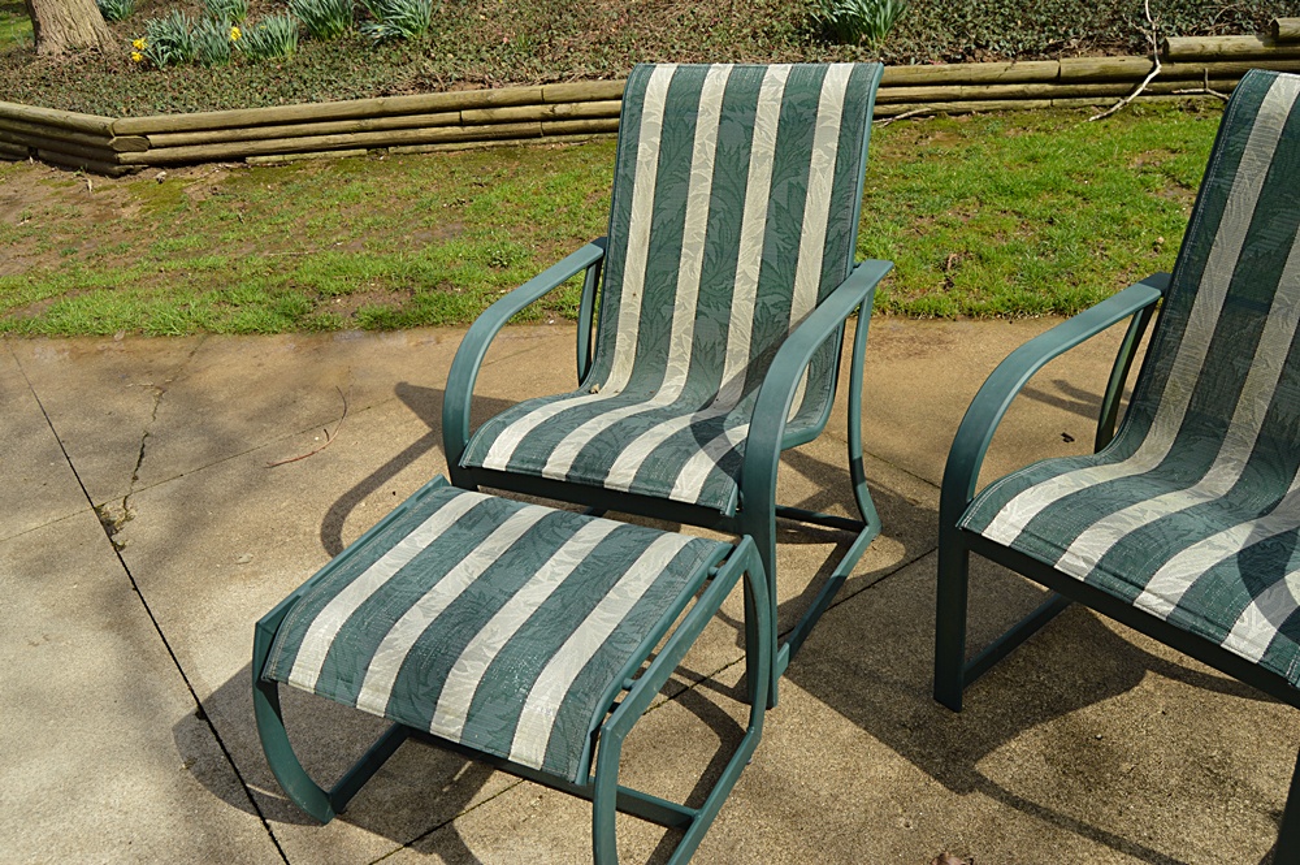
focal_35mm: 30
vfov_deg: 43.5
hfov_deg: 62.0
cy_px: 432
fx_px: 1082
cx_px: 650
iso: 100
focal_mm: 20
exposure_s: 1/200
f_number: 7.1
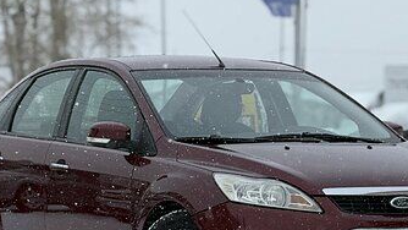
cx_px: 226
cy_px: 207
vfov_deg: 5.7
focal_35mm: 214
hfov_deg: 10.1
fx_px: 2316
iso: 50
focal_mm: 15.66
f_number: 2.8
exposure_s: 1/802
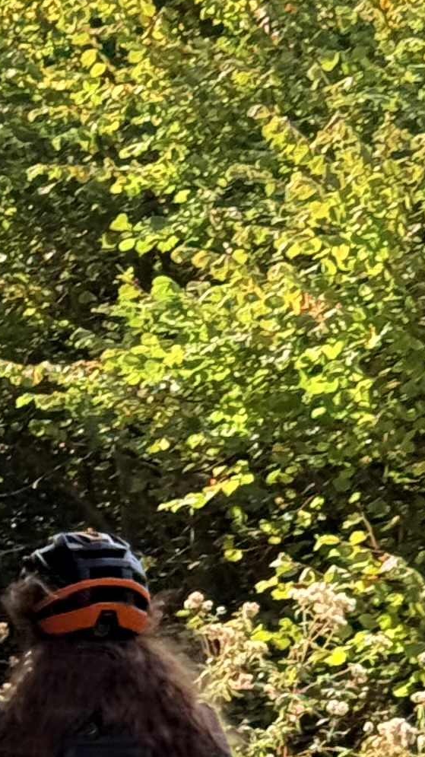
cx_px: -658
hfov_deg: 5.5
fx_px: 4251
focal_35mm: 212
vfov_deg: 10.1
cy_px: 783
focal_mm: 6.76
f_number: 1.78
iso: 80
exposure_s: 1/583
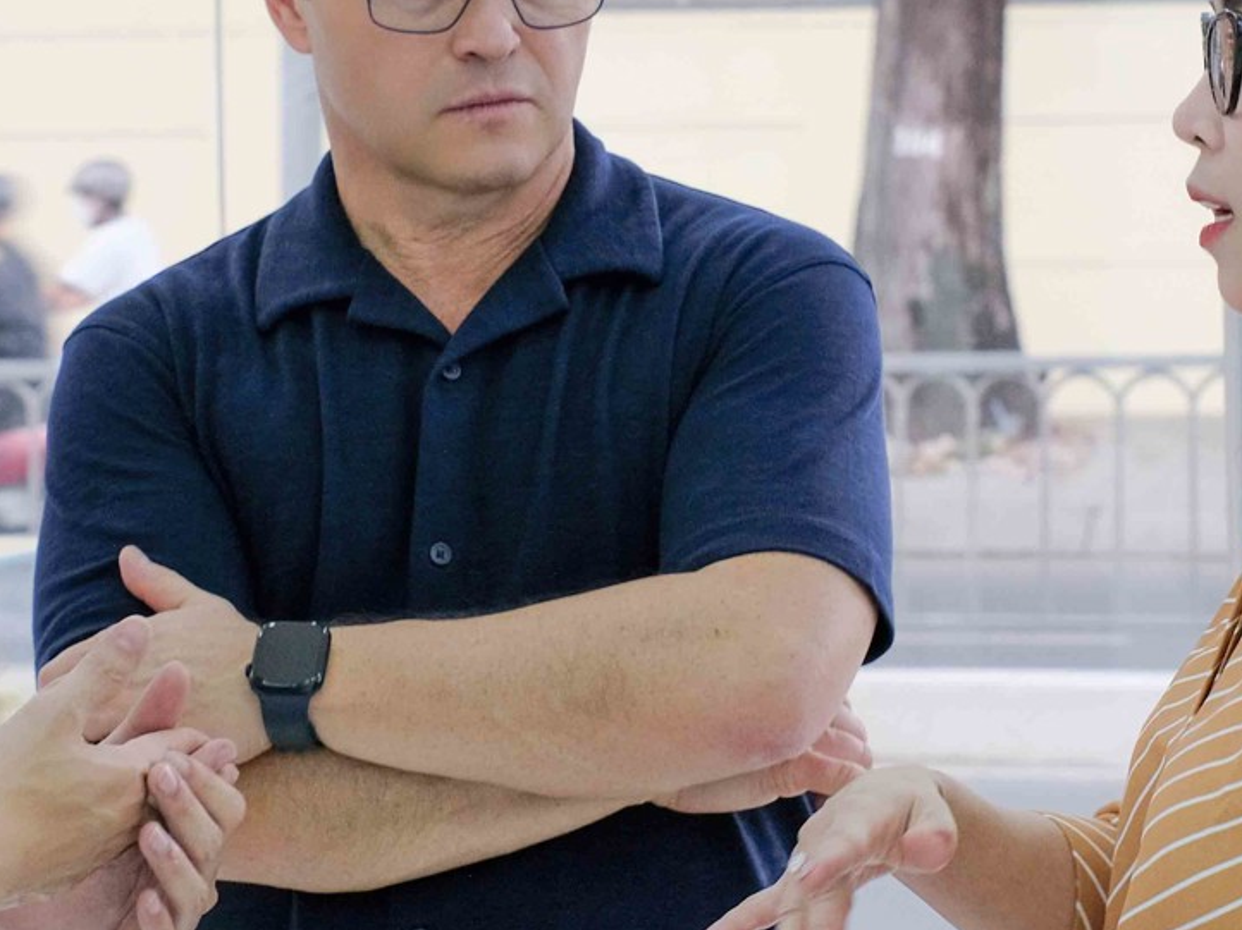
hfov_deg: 12.3
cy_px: 264
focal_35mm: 161
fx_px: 5775
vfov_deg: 9.2
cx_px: 513
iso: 800
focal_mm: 39.5
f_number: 5.6
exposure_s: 1/80
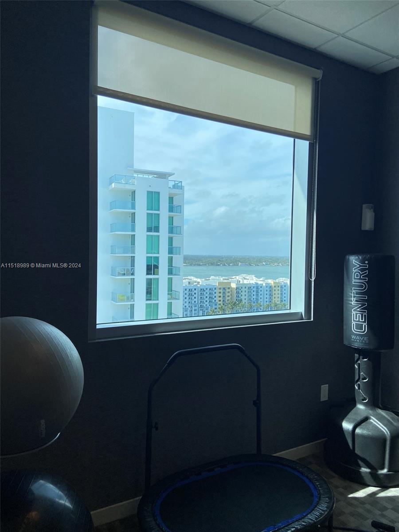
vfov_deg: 67.3
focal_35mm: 26
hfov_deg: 53.1
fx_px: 400
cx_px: 200
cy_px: 266
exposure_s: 1/1543
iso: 32
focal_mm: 4.25
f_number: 1.8
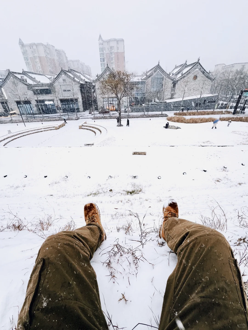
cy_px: 165
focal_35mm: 13
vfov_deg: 106.2
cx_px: 124
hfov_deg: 89.9
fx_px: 124
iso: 64
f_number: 1.8
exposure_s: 1/99
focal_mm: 1.57
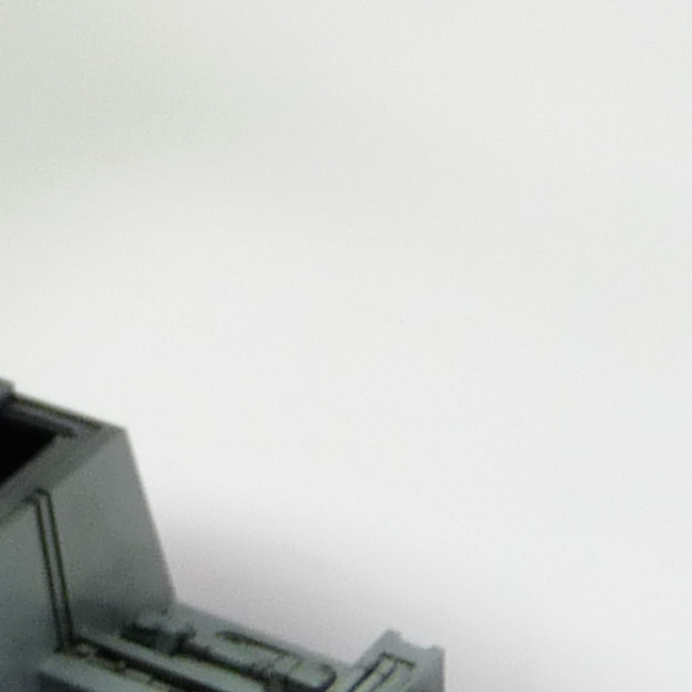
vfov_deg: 11.1
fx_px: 3483
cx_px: -476
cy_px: -204
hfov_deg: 10.8
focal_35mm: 154
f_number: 2.8
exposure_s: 1/30
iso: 100
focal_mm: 4.8
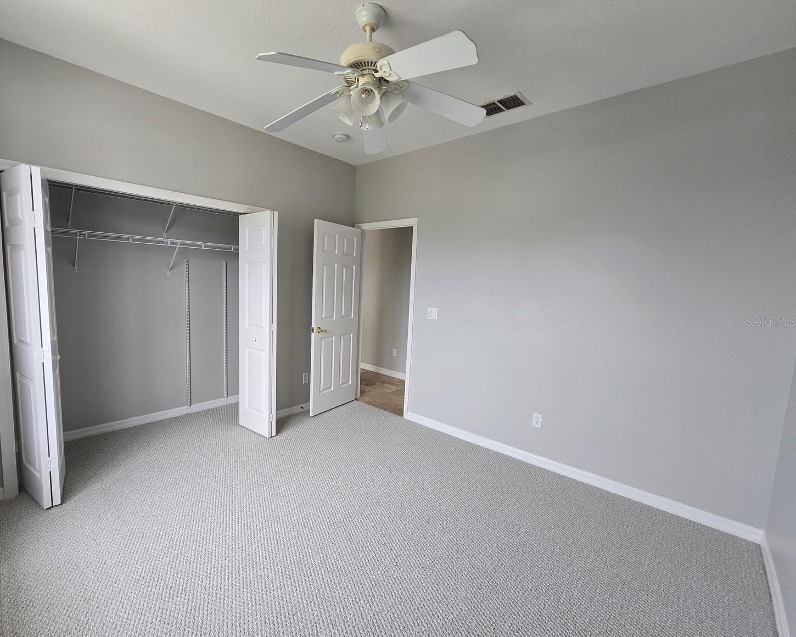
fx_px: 330
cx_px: 358
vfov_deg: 88.0
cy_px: 321
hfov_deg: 100.4
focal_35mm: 14
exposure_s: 1/100
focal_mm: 2.2
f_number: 2.2
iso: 100
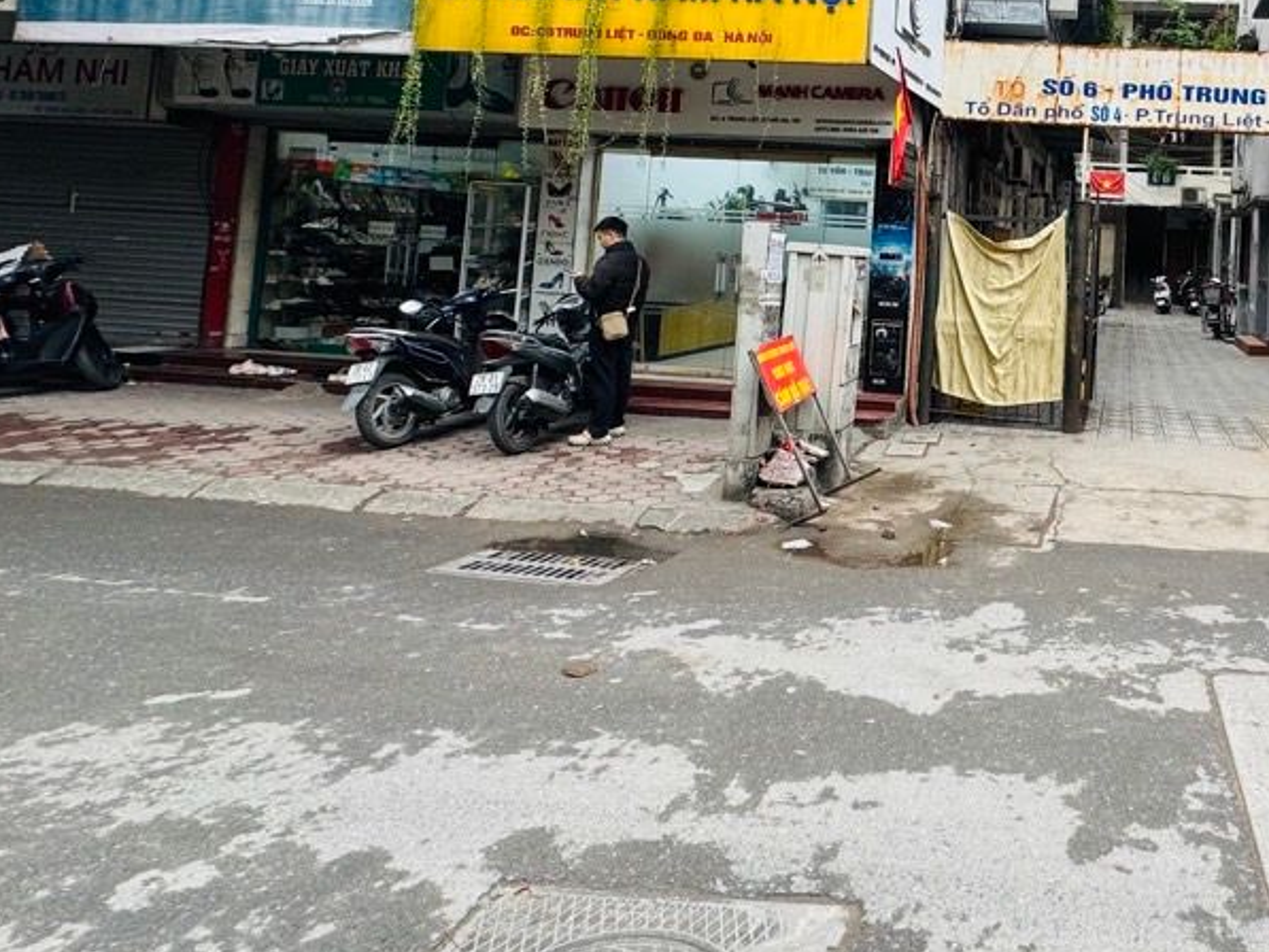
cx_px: 1065
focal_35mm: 24
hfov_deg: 63.5
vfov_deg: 53.6
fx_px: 880
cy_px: 212
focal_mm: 2.22
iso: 100
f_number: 2.2
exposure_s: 1/99
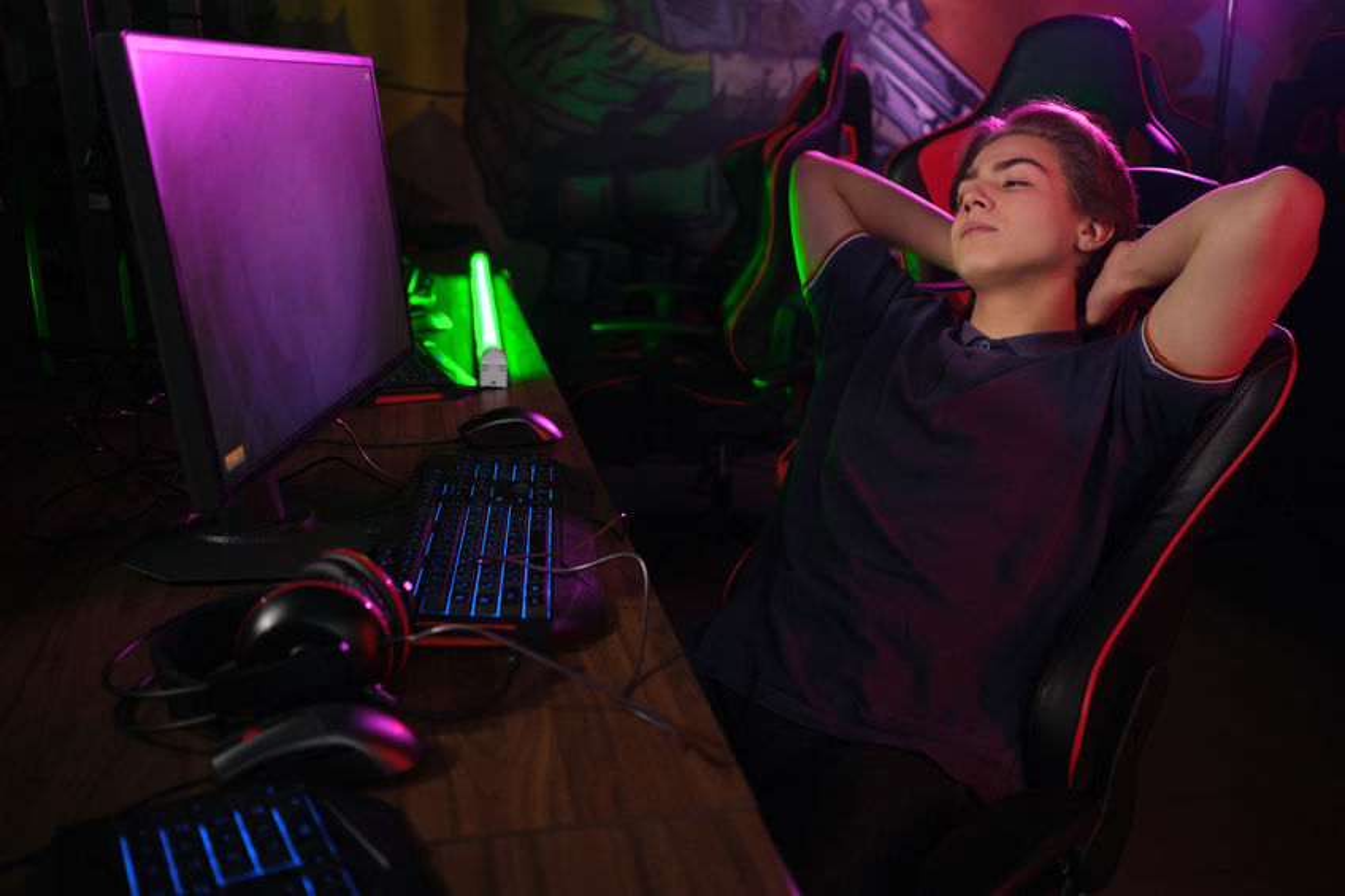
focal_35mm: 35
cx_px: 672
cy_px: 448
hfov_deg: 54.4
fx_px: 1307
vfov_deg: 37.8
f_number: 2.2
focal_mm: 23
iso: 800
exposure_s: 1/125
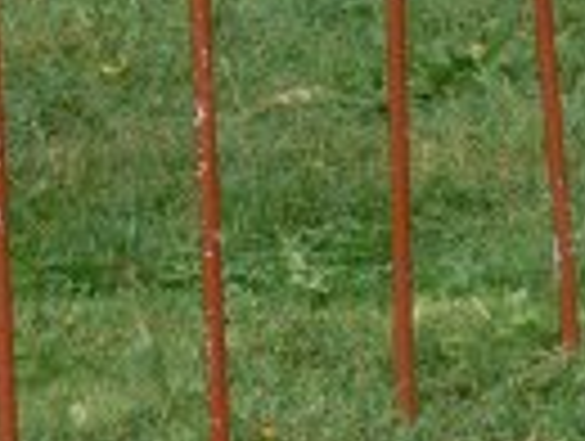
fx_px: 7873
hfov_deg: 4.2
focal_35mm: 465
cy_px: -326
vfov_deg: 3.2
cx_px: 576
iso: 80
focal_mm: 23.2
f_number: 5.6
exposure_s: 1/160
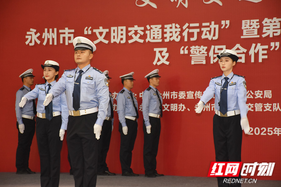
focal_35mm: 128
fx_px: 995
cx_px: 140
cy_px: 94
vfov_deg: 10.8
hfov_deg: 16.1
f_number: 5.3
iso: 1000
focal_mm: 85
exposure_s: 1/60
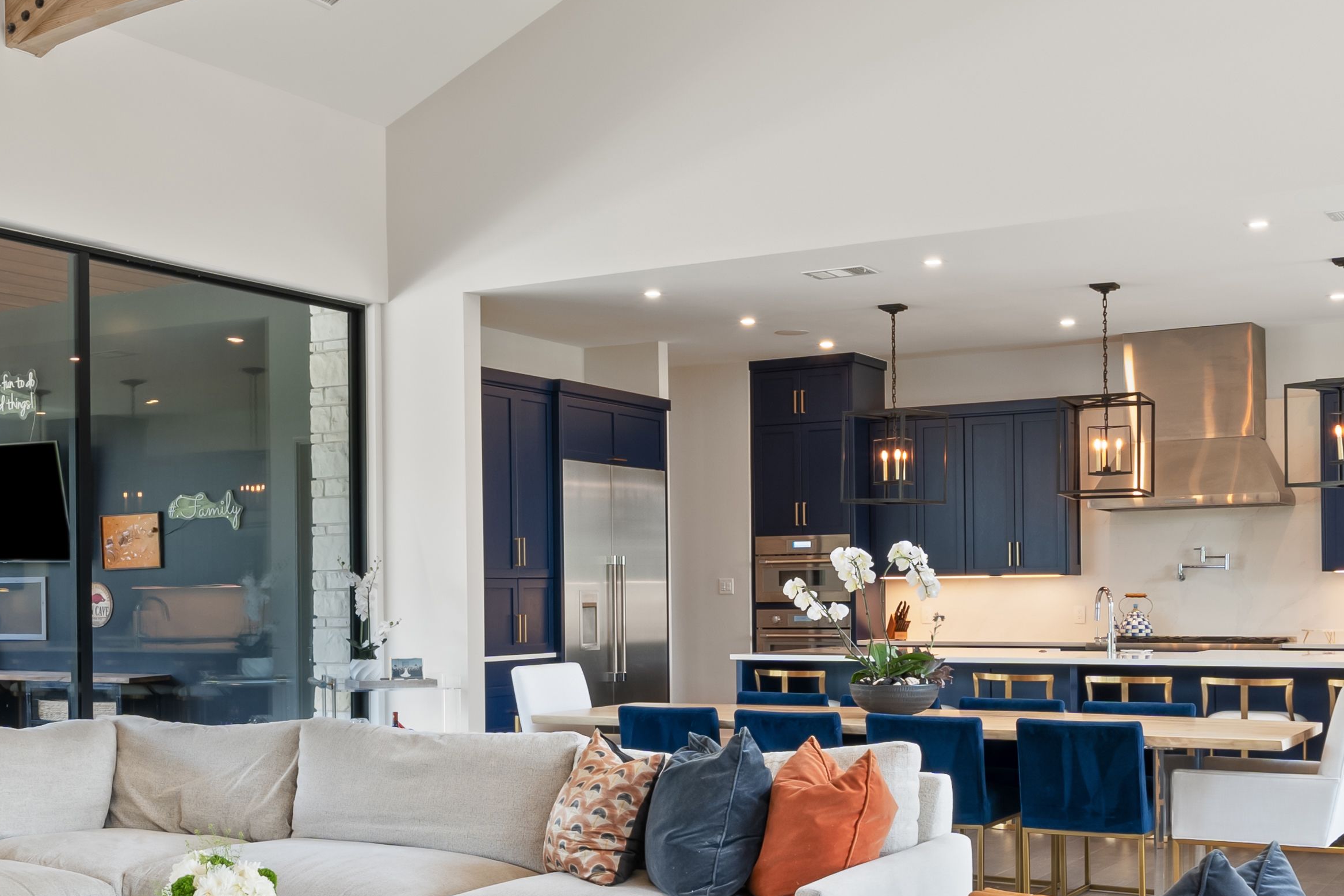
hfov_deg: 40.7
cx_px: 470
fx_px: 1792
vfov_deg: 27.9
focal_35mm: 48
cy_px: 609
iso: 160
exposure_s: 1/1.67
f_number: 9
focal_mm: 16
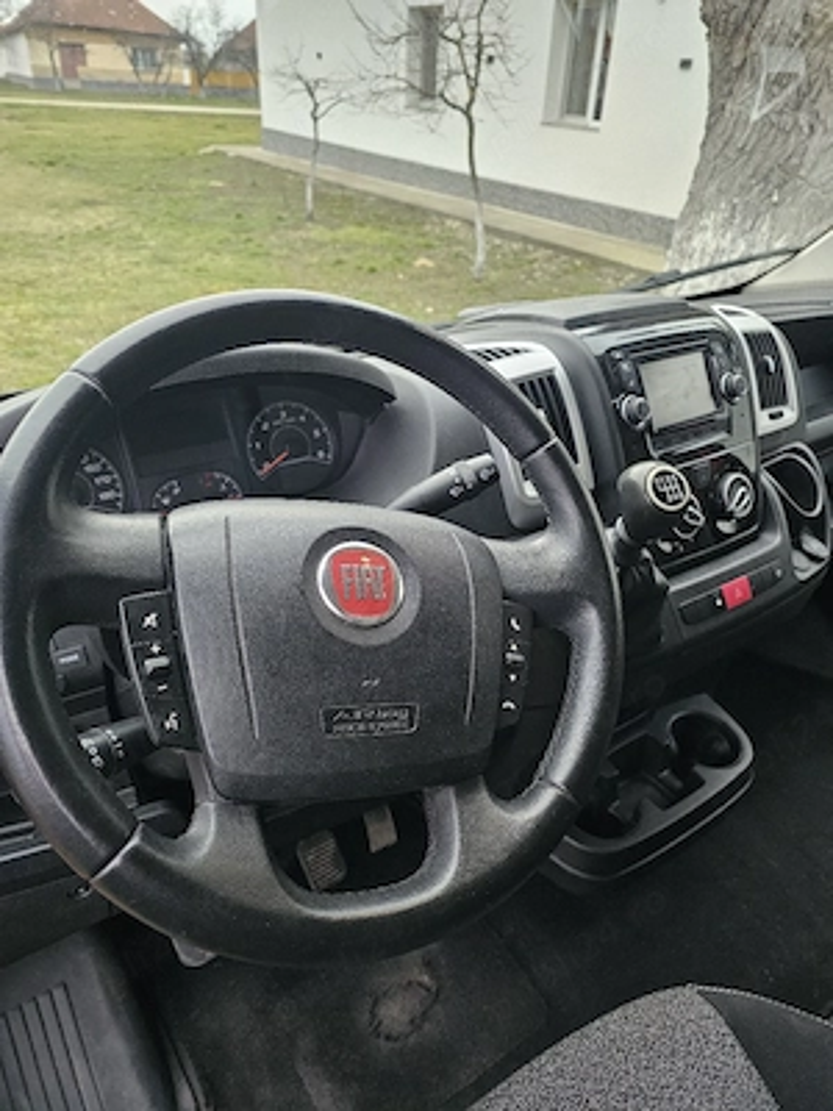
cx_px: 416
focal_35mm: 23
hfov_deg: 58.9
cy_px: 556
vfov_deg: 73.9
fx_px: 738
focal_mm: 6.3
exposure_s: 1/101
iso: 800
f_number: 1.7
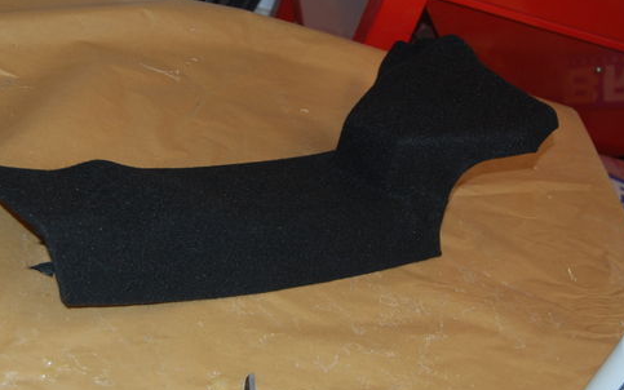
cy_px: 152
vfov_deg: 20.7
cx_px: 267
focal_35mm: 63
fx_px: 1066
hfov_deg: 32.6
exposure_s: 1/60
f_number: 4.5
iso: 400
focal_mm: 31
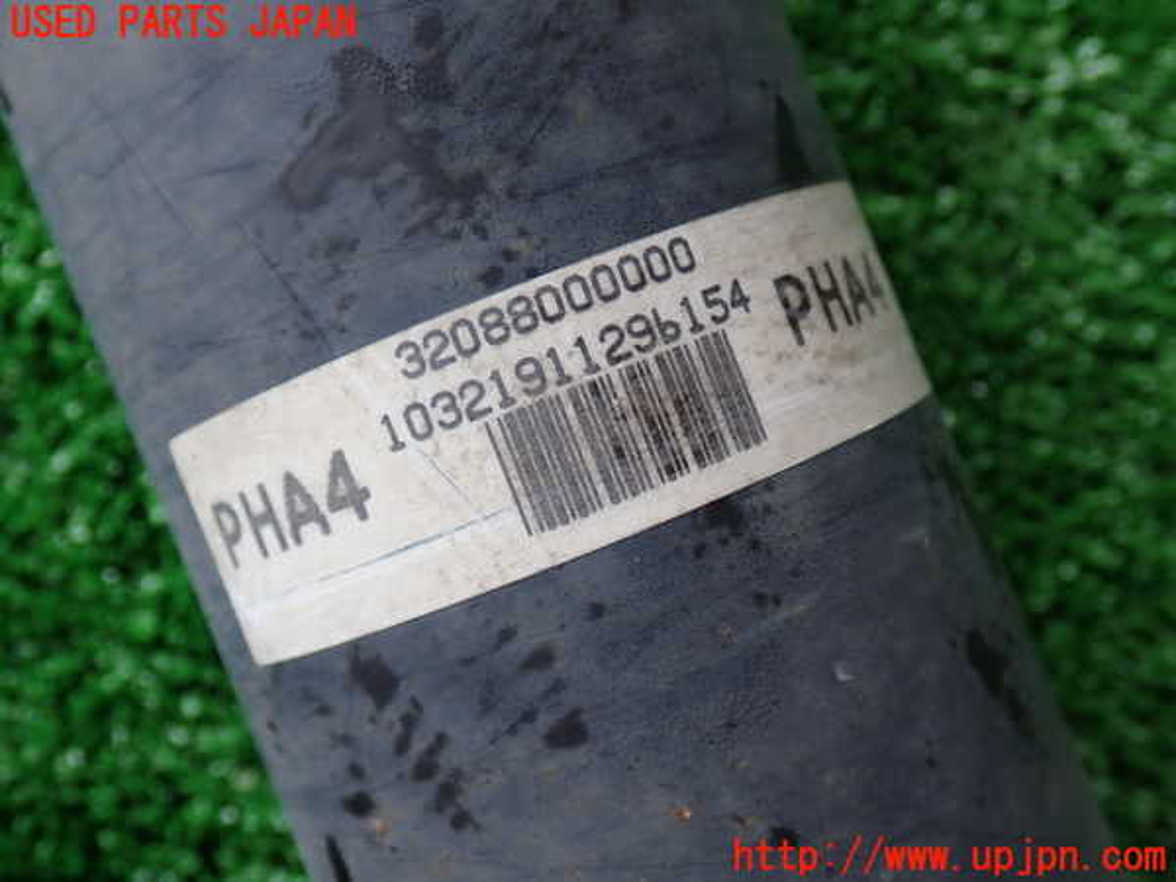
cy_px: 441
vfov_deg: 35.1
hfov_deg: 45.8
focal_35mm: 41
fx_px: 1393
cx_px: 588
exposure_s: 1/80
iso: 125
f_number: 2.8
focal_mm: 7.31
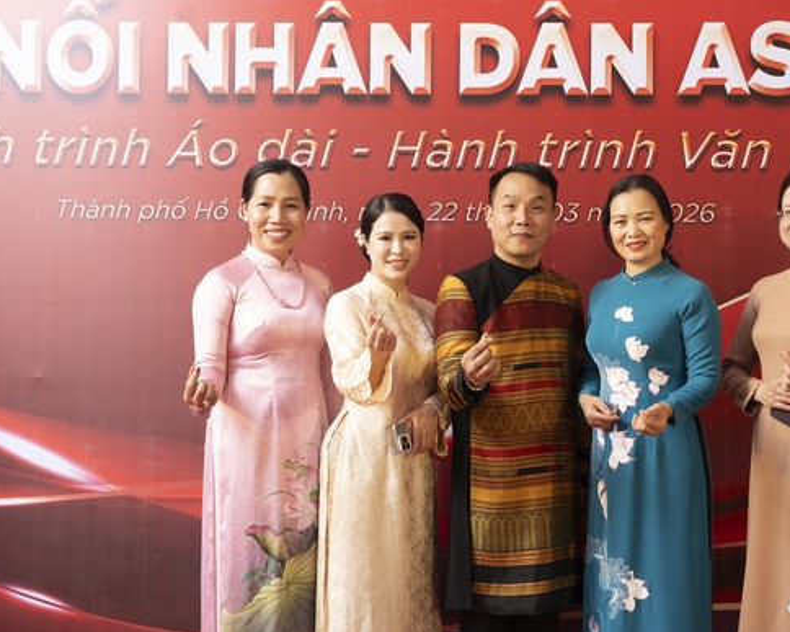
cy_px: 332
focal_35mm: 56
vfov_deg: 27.2
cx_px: 506
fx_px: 1304
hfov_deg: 33.5
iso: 200
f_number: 4.5
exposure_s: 1/160
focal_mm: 43.6
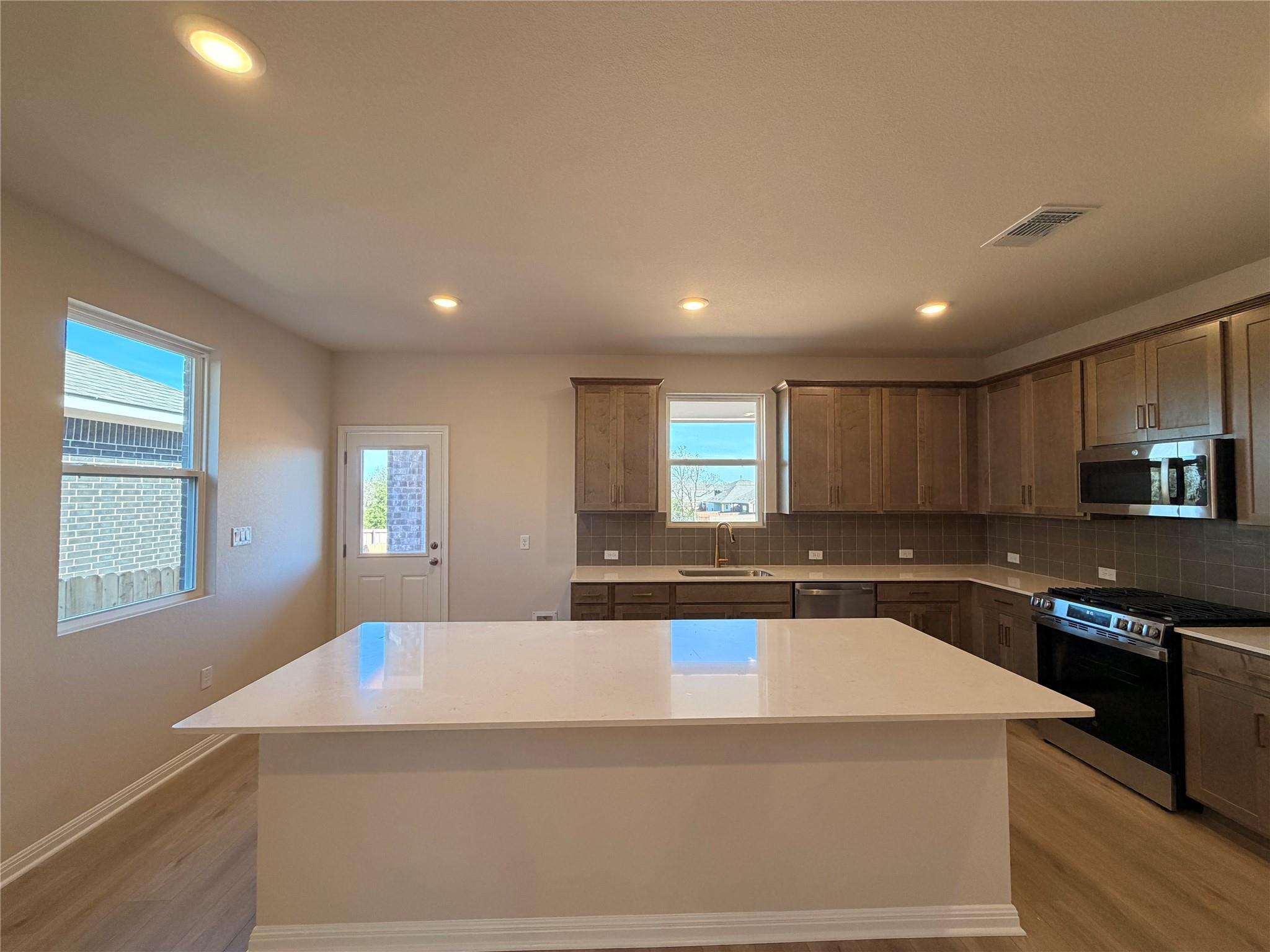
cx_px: 635
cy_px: 476
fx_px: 514
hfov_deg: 102.1
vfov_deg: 85.7
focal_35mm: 14
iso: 200
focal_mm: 2.22
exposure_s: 1/120
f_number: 2.2
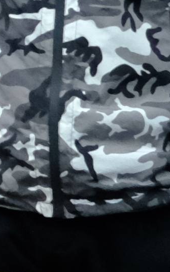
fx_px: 3076
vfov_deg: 4.9
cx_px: -948
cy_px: -444
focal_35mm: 415
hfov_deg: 2.8
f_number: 5.6
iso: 3200
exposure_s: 1/80
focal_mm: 23.5
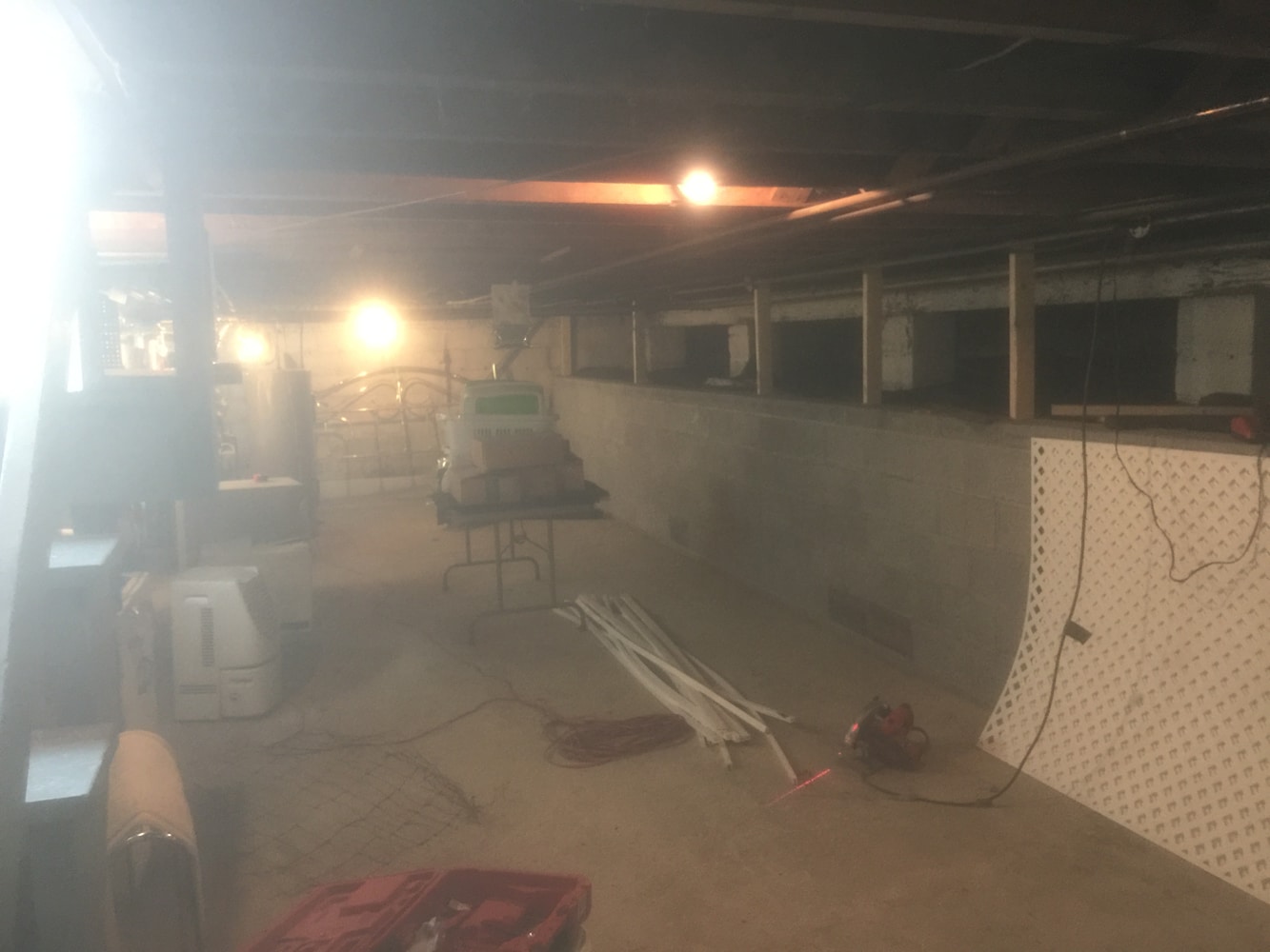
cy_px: 476
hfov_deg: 61.7
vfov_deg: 48.2
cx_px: 635
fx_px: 1064
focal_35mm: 29
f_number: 2.2
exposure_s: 1/10
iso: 100
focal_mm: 4.15
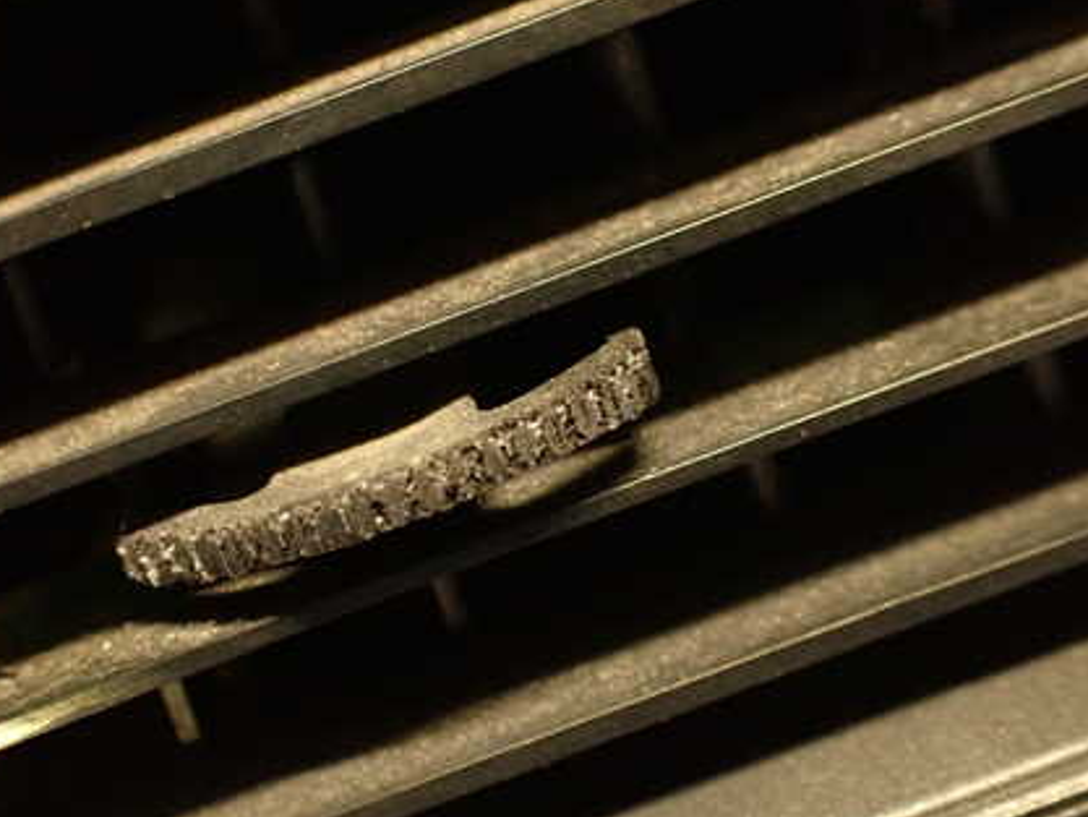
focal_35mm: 46
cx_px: 415
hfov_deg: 41.0
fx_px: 1446
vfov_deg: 31.4
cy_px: 491
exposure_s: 1/20
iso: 800
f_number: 2.4
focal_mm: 5.79
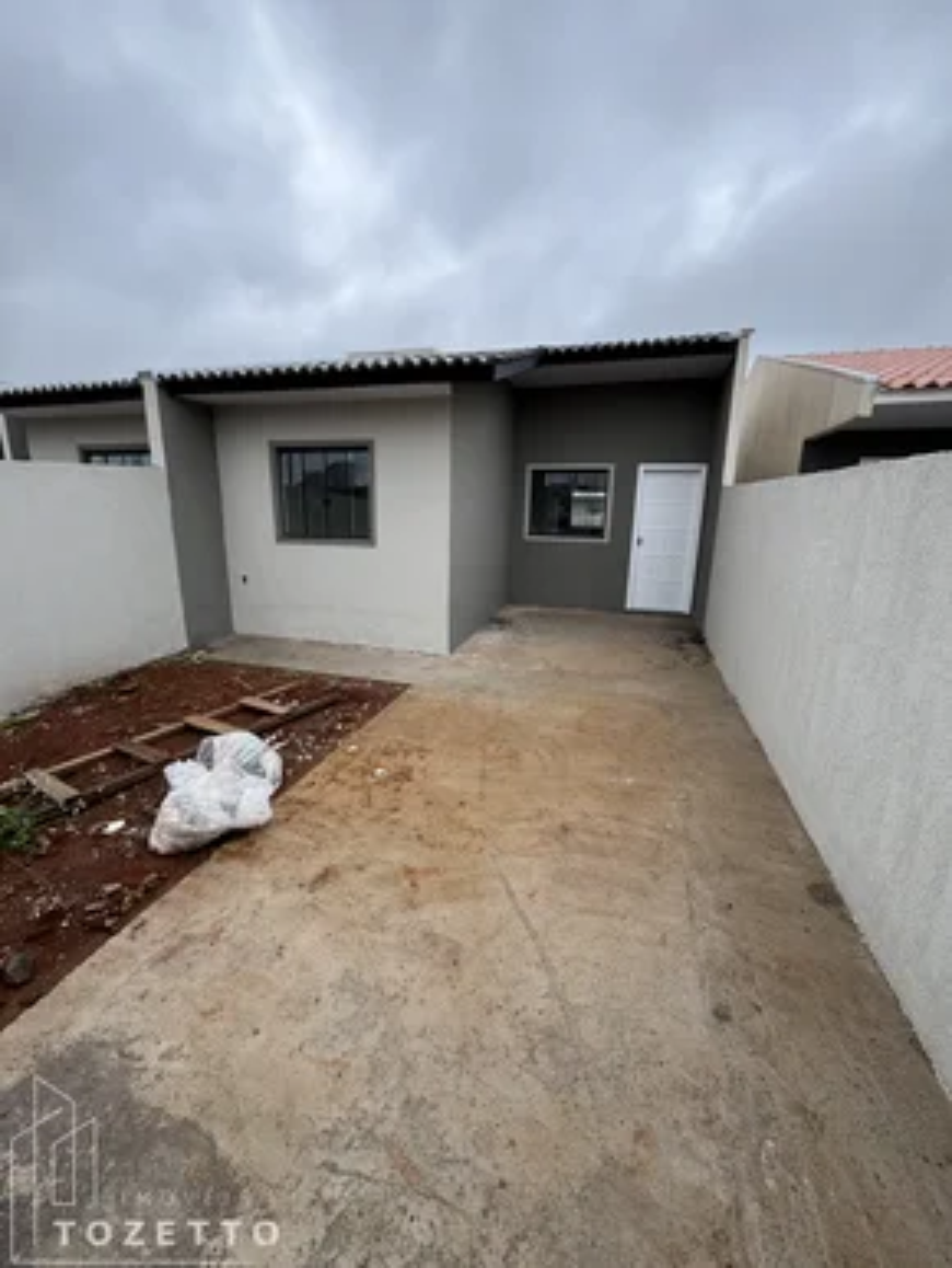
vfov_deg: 102.0
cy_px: 634
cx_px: 476
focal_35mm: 14
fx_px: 513
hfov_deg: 85.7
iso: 40
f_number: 2.2
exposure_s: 1/143
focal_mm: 2.22
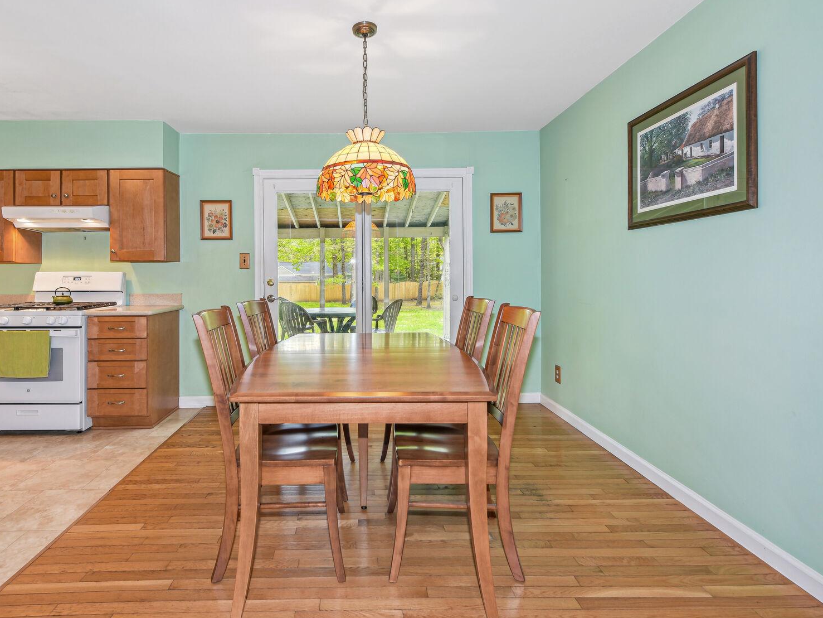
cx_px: 354
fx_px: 428
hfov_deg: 87.2
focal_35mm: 18
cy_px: 307
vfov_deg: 71.6
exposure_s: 1/25
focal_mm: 16
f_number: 8
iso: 200
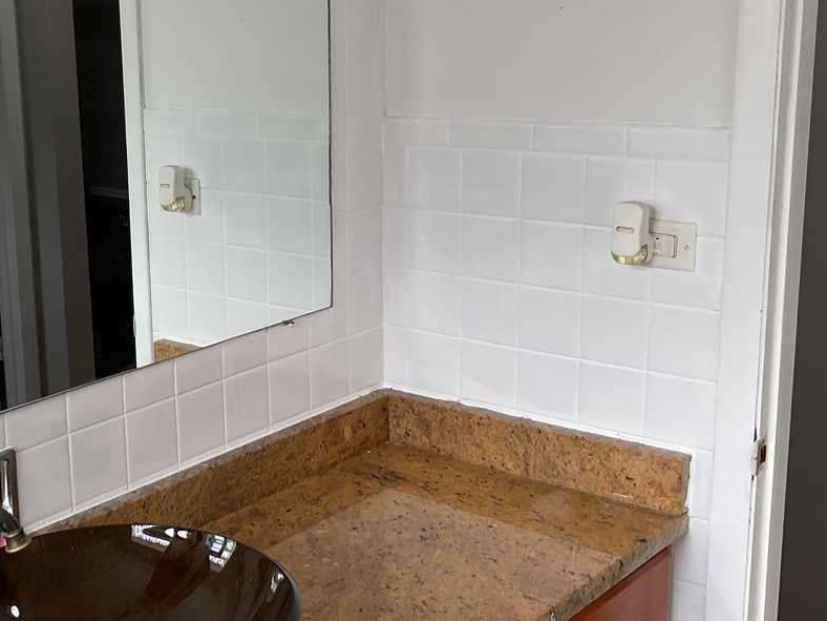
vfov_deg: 27.5
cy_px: 289
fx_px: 1266
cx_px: 177
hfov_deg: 35.1
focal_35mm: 53
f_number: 1.8
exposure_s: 1/120
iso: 40
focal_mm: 3
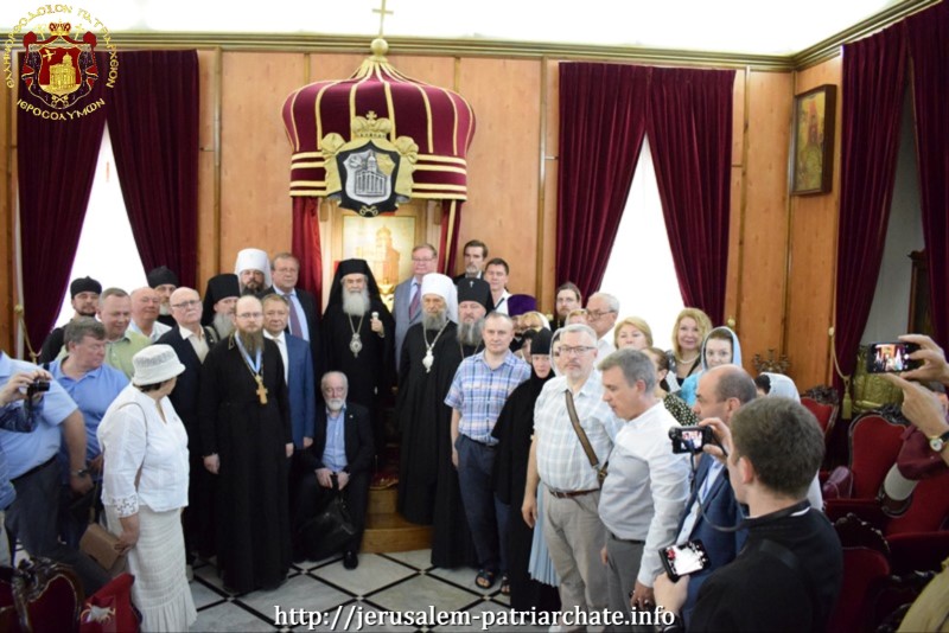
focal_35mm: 27
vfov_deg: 48.0
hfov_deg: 67.4
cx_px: 474
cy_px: 316
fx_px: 712
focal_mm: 18
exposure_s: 1/100
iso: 6400
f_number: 3.5
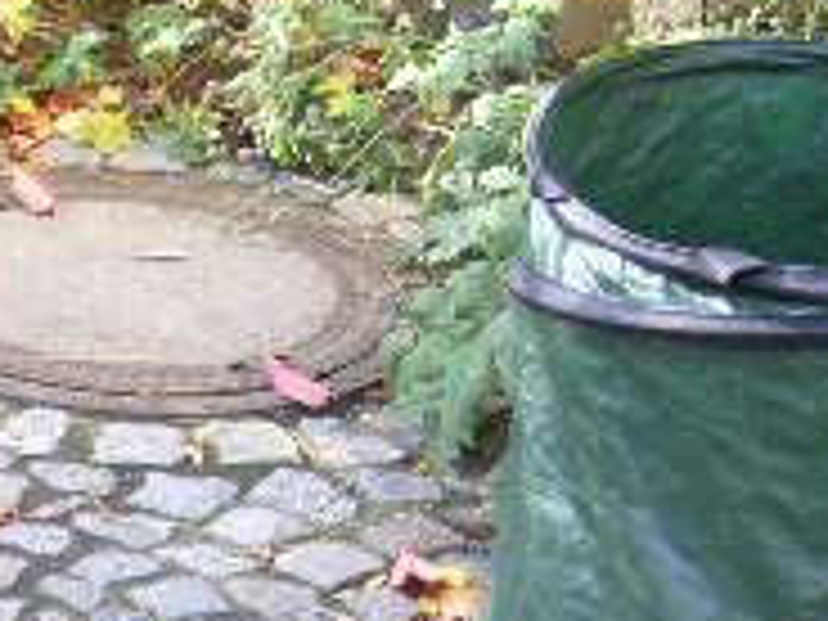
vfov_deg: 11.8
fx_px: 2918
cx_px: -266
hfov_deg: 15.3
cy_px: 832
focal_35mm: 122
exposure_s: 1/60
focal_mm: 5.8
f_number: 2.6
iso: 100
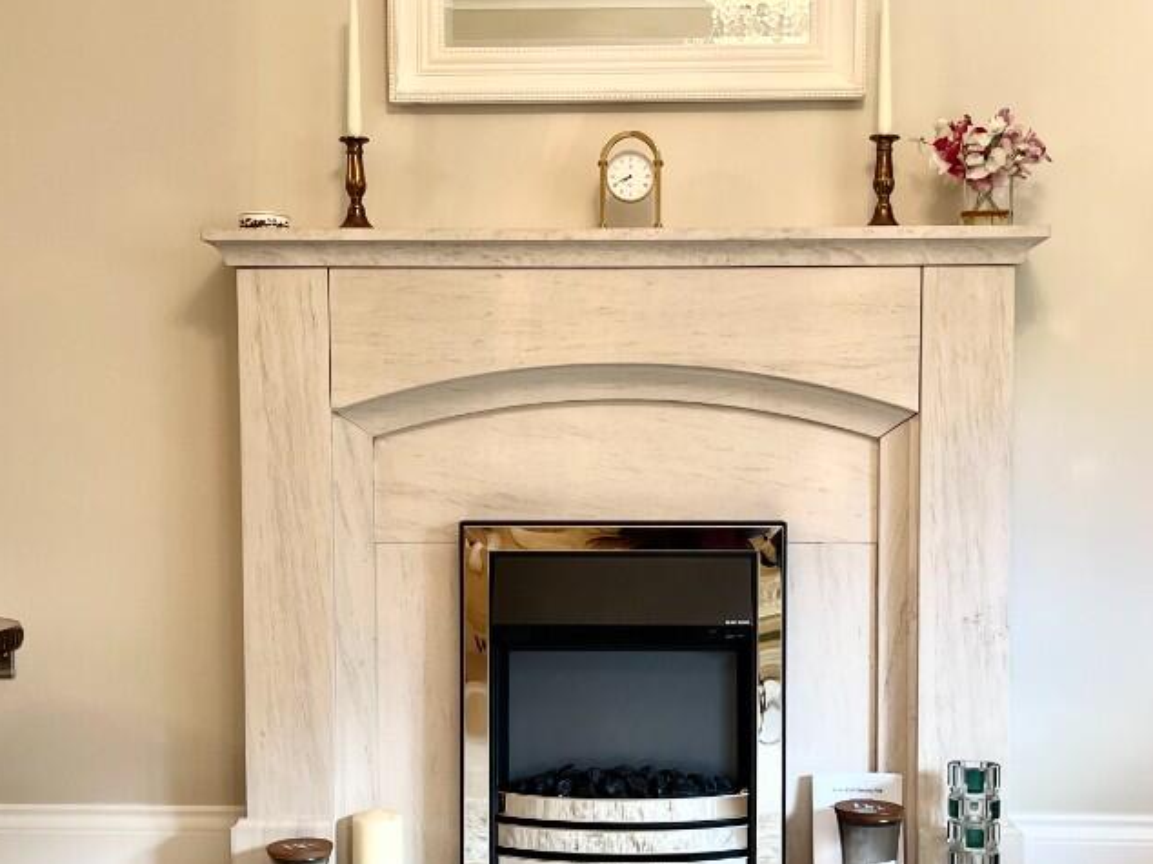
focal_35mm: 42
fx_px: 1398
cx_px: 629
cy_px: 509
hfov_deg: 44.8
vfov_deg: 34.2
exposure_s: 1/100
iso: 125
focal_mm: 5.1
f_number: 1.6
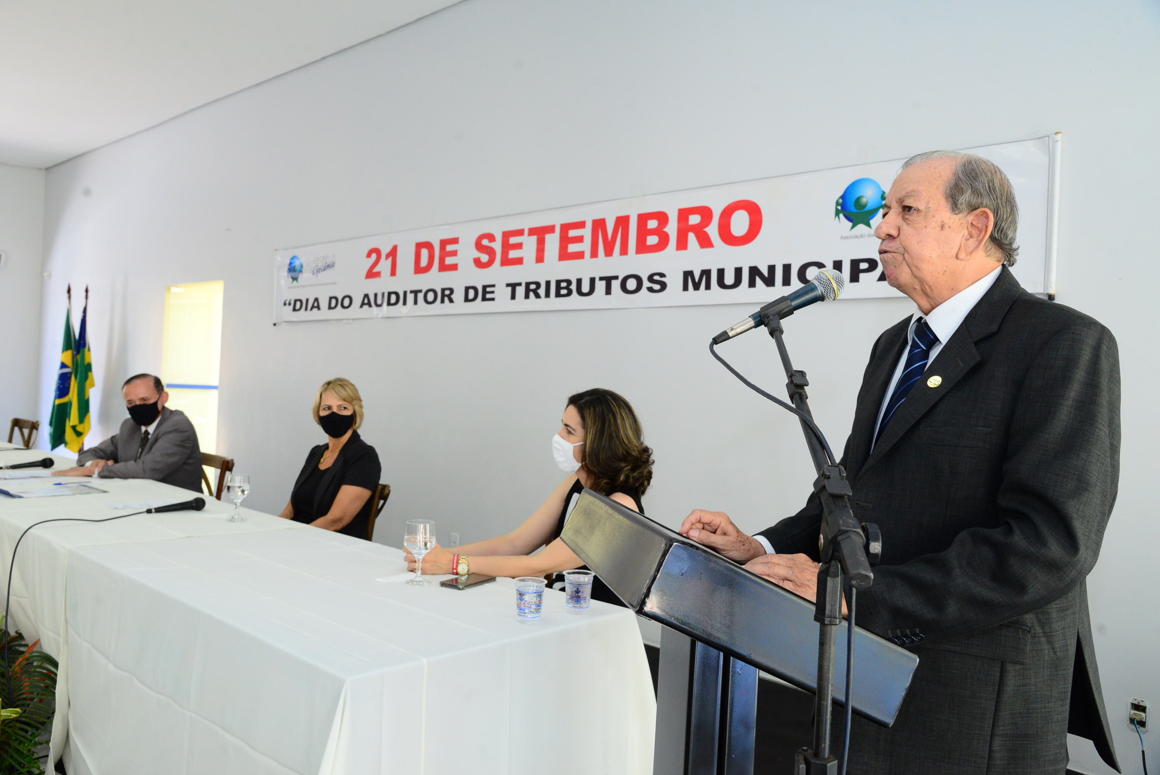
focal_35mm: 30
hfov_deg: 61.9
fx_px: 967
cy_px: 388
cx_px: 580
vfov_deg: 43.6
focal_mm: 30
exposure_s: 1/125
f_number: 7.1
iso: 2000
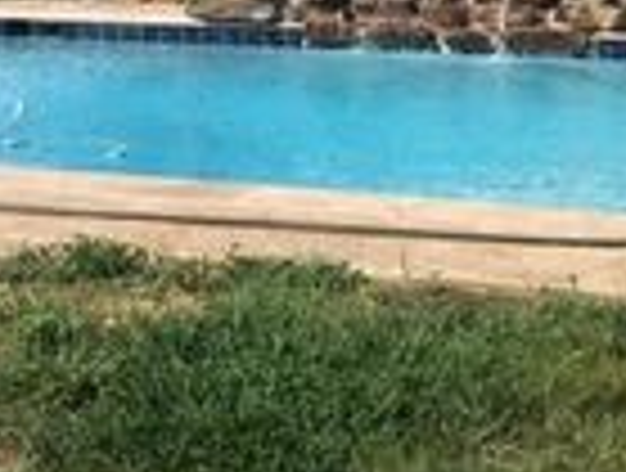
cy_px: -38
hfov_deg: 18.8
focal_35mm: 104
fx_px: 1886
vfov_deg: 14.0
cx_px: 351
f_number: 2.2
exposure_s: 1/1748
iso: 25
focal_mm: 4.15
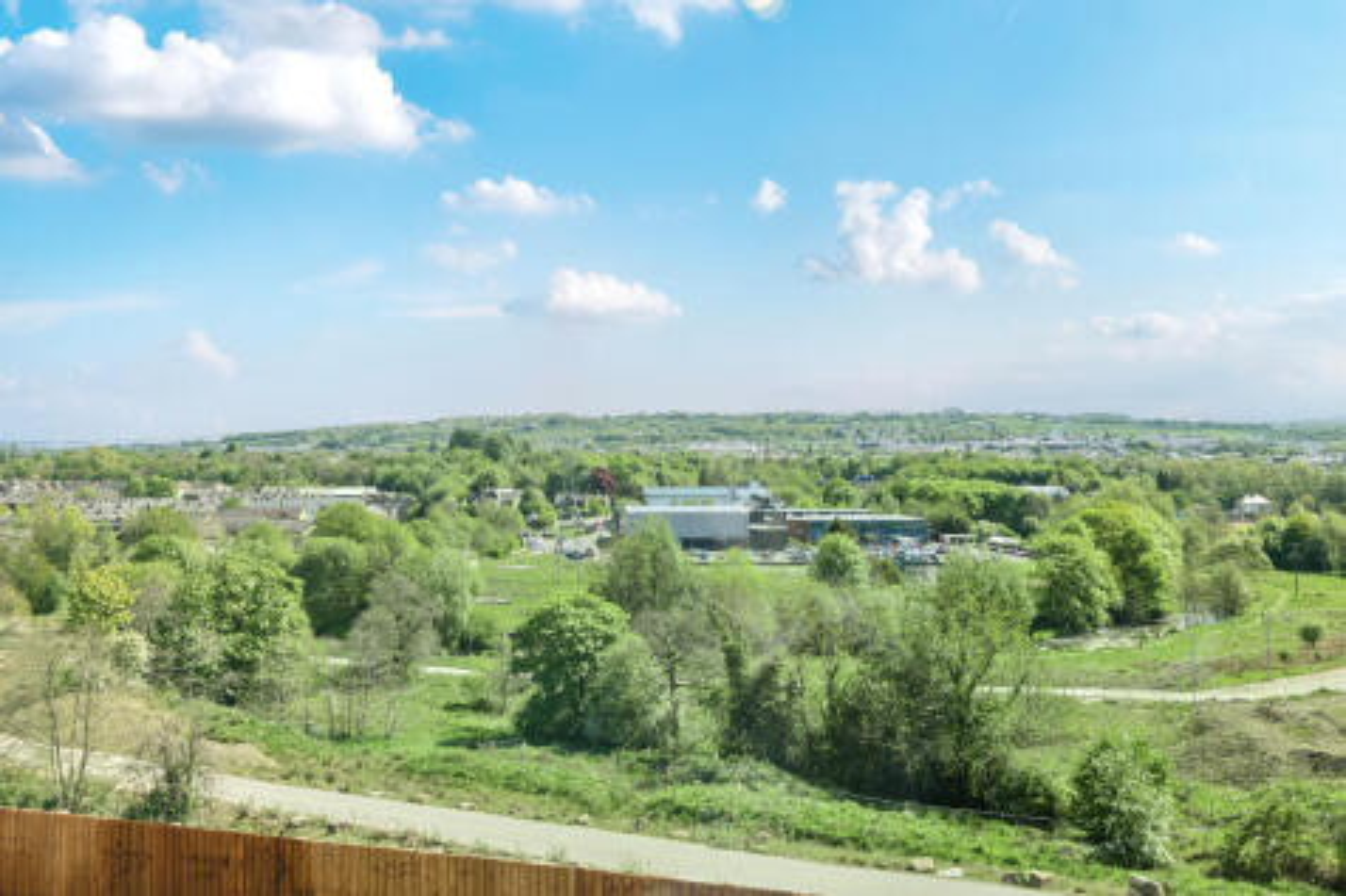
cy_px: 448
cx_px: 673
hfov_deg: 60.3
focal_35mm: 31
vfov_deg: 42.3
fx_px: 1159
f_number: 8
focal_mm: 21
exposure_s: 1/400
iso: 400
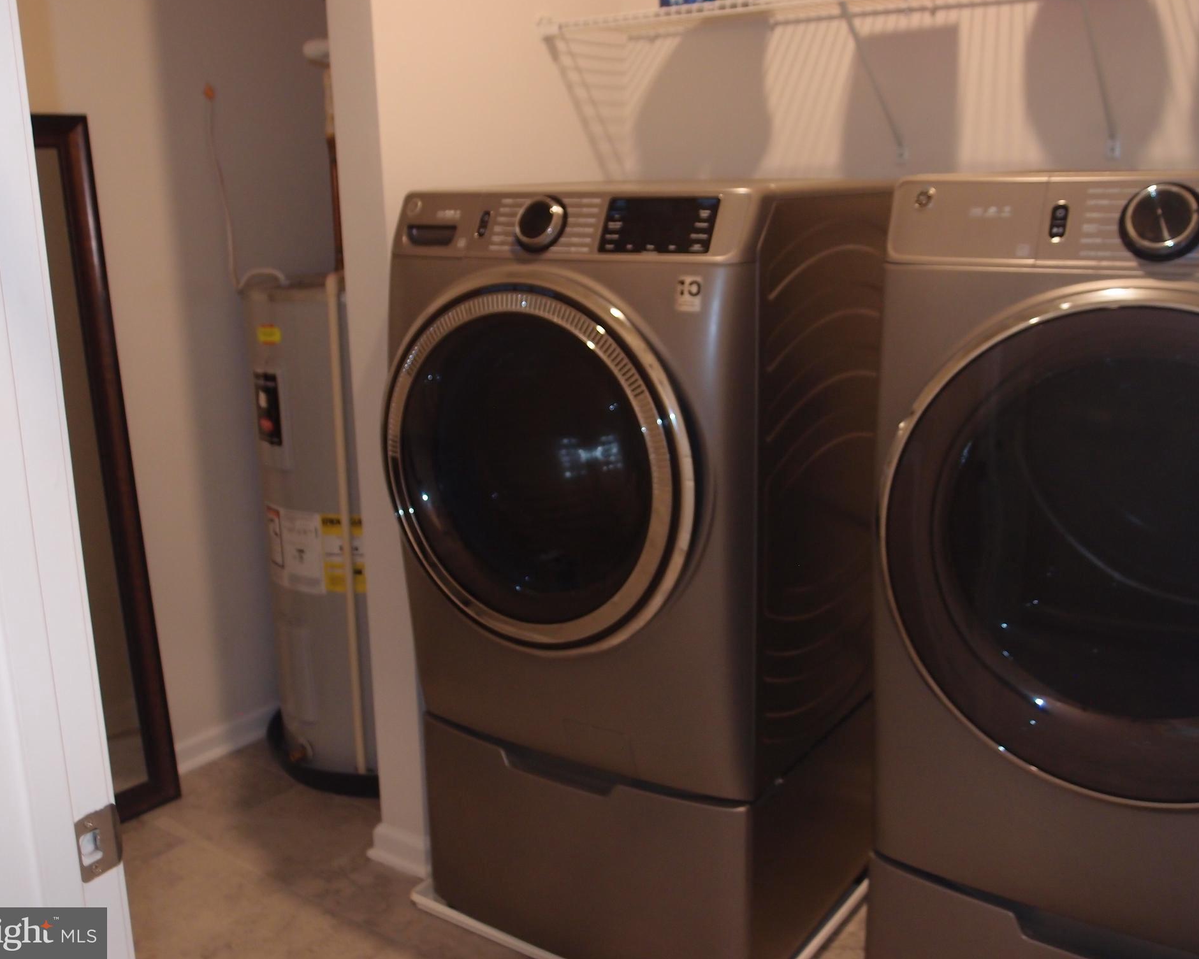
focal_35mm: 34
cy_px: 470
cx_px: 600
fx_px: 1207
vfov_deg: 43.4
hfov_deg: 52.8
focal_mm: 6.87
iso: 200
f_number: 1.9
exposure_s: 1/40
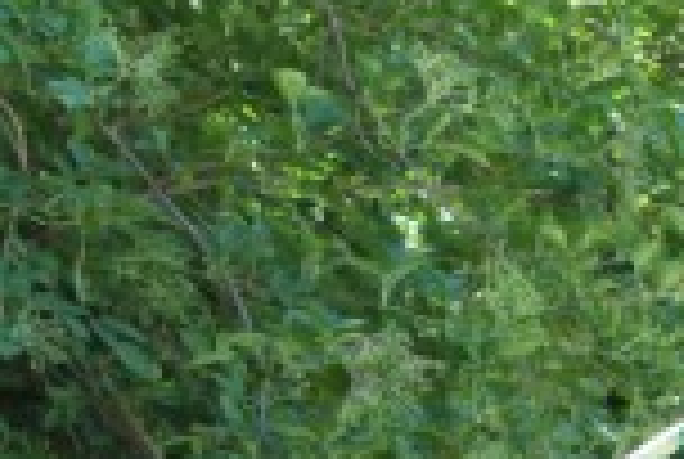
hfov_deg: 5.5
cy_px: 756
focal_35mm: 372
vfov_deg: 3.7
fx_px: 7082
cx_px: 450
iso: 500
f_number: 6.3
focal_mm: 70
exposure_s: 1/160
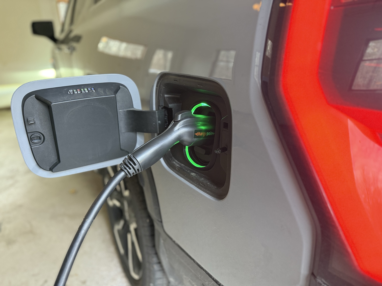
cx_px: 191
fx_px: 265
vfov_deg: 56.8
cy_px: 143
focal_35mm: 24
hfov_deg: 71.6
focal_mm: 6.76
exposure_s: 1/54
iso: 400
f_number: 1.78
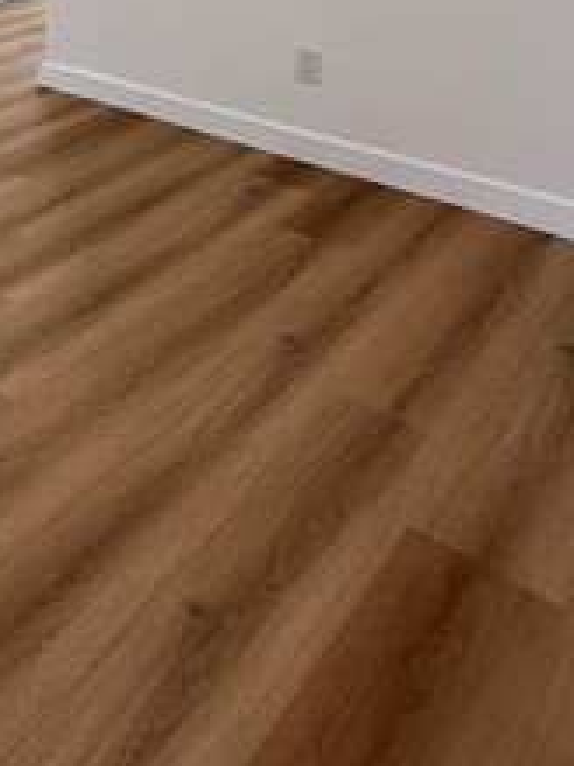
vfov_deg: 38.3
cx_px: -98
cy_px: -70
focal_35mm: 41
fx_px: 907
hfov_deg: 30.4
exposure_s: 1/120
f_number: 2.2
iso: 100
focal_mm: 2.22
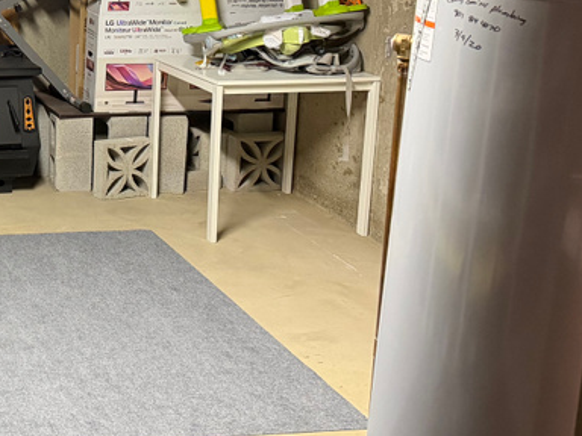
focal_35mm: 64
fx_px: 1076
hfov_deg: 27.1
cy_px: 80
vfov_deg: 22.6
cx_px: -94
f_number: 1.78
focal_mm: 6.76
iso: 640
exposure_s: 1/60
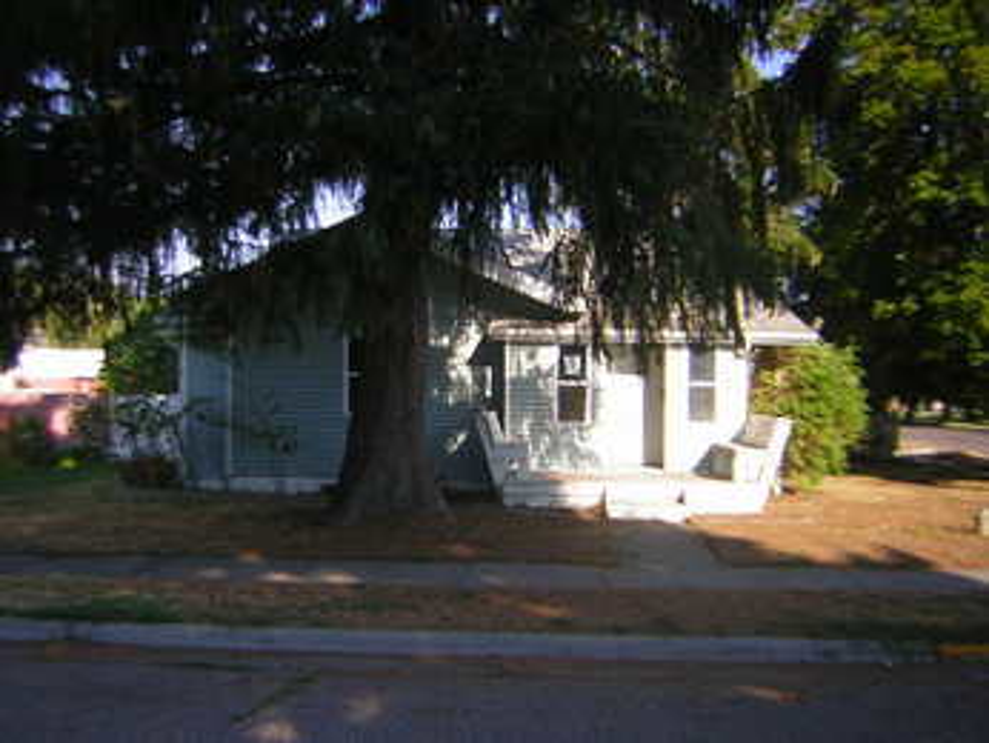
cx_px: 494
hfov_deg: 51.3
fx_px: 1029
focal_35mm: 36
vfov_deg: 39.7
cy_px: 372
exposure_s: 1/490
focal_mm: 4.7
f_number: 2.6
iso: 50
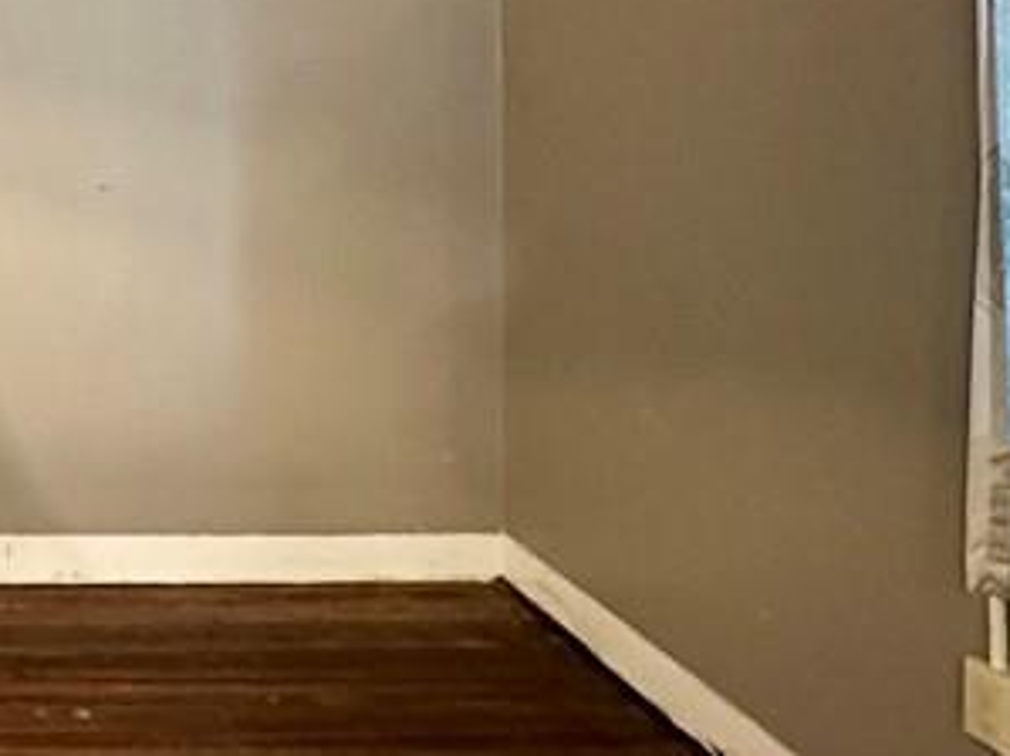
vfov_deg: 27.6
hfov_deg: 31.0
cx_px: -301
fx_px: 1400
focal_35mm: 48
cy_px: -78
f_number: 2.2
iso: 1250
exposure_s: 1/60
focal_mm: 2.22
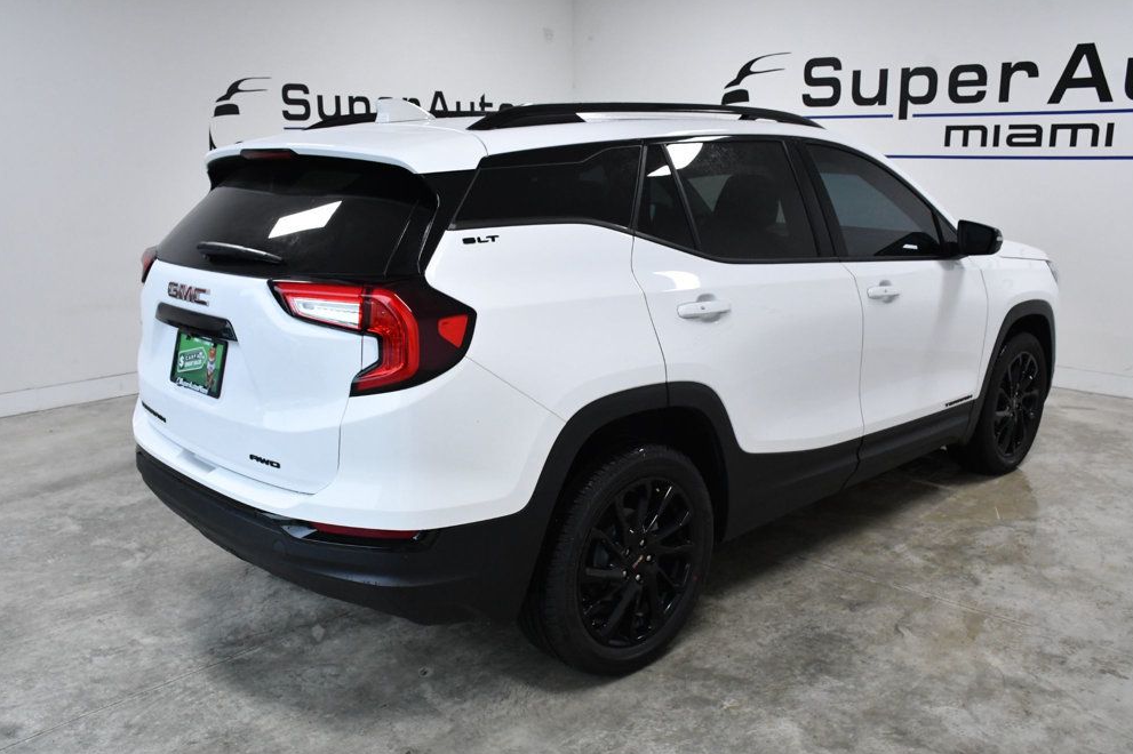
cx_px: 583
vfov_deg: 42.3
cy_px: 386
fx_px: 975
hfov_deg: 60.3
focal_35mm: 31
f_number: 9
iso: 2500
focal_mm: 20
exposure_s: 1/320
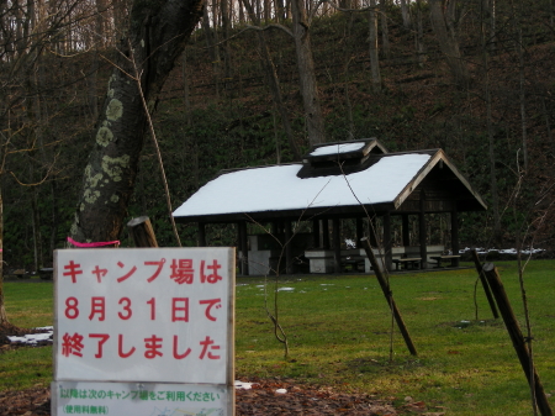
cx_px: 278
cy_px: 208
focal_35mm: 70
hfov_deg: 27.8
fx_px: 1122
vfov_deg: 21.0
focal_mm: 11.7
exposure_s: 1/100
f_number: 3.5
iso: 50
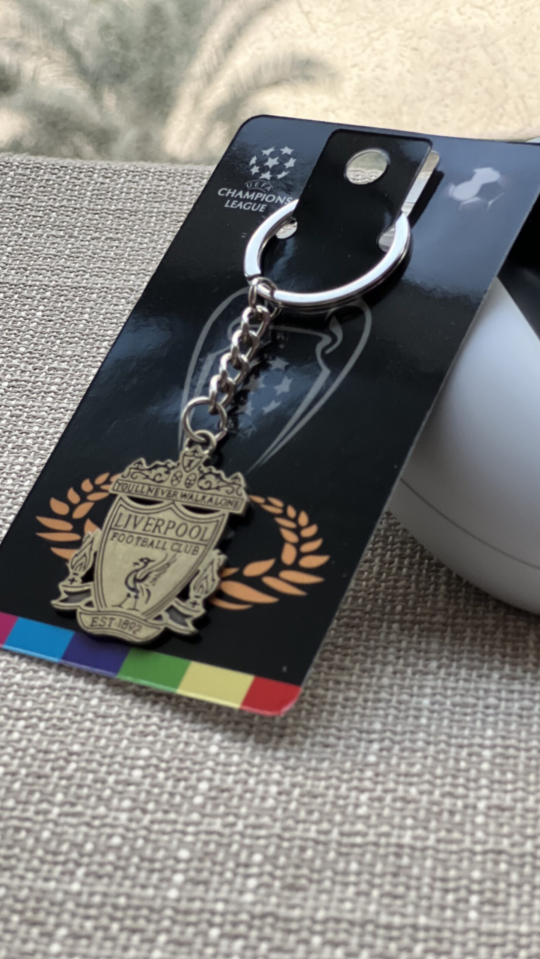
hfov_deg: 14.4
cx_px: 261
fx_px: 2139
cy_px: 480
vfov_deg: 25.3
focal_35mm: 84
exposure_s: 1/37
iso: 400
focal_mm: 9
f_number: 2.8
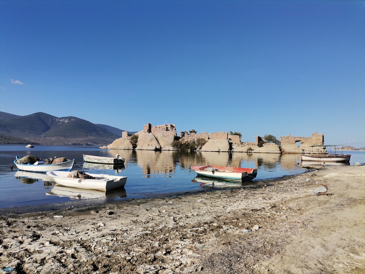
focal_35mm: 26
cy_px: 137
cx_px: 182
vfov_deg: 53.1
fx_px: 274
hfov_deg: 67.3
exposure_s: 1/3145
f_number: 1.8
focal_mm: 4.75
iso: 50
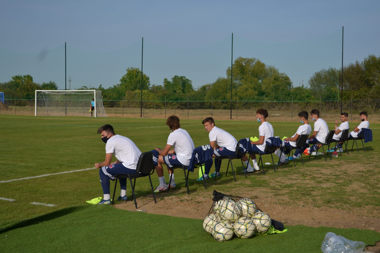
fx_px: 570
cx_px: 190
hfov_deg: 36.9
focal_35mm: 54
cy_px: 126
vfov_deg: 25.1
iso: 100
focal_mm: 36
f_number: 5
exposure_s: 1/1000
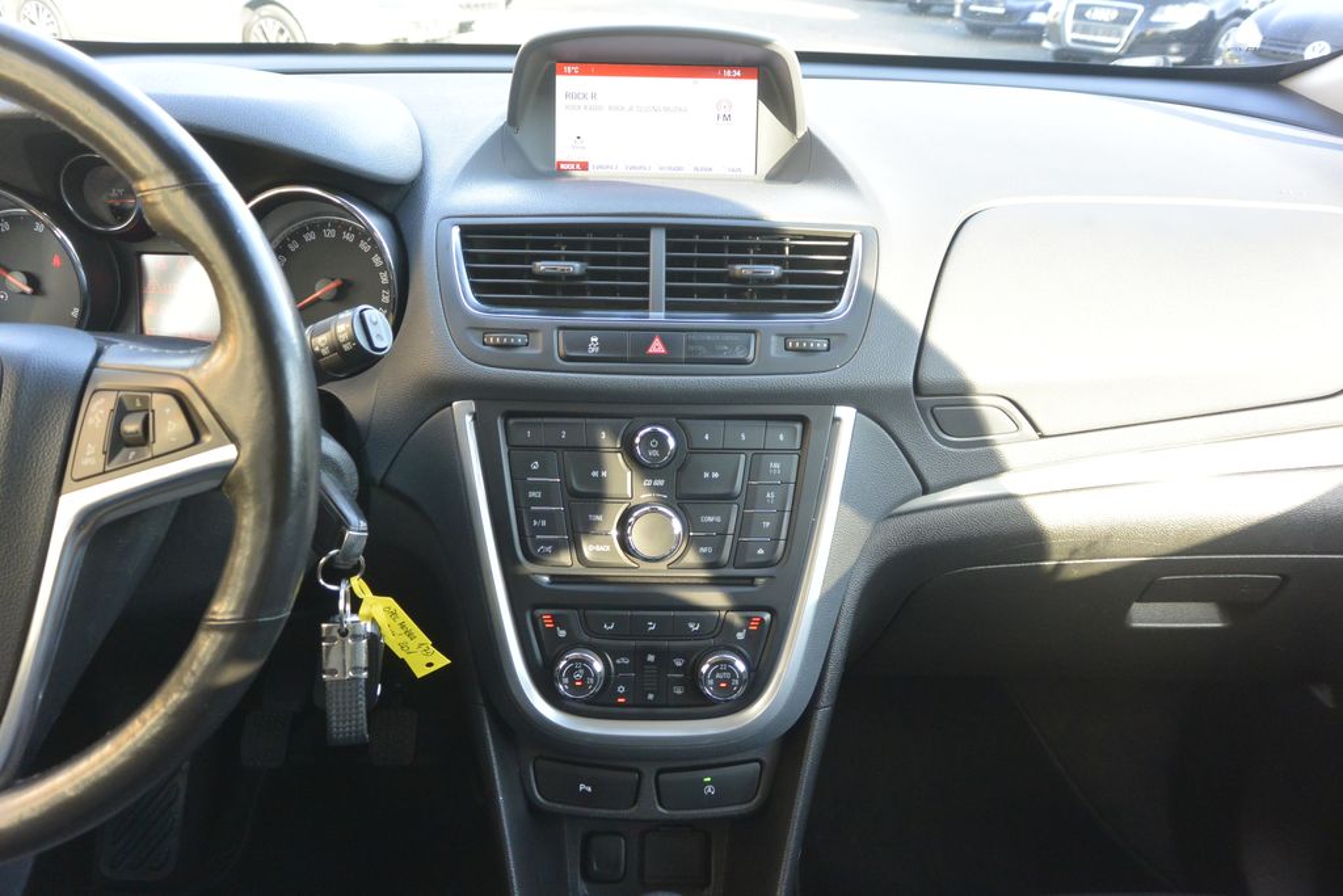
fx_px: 1007
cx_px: 672
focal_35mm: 27
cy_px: 448
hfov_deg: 67.4
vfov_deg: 47.9
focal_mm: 10
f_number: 3.5
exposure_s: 1/100
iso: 400
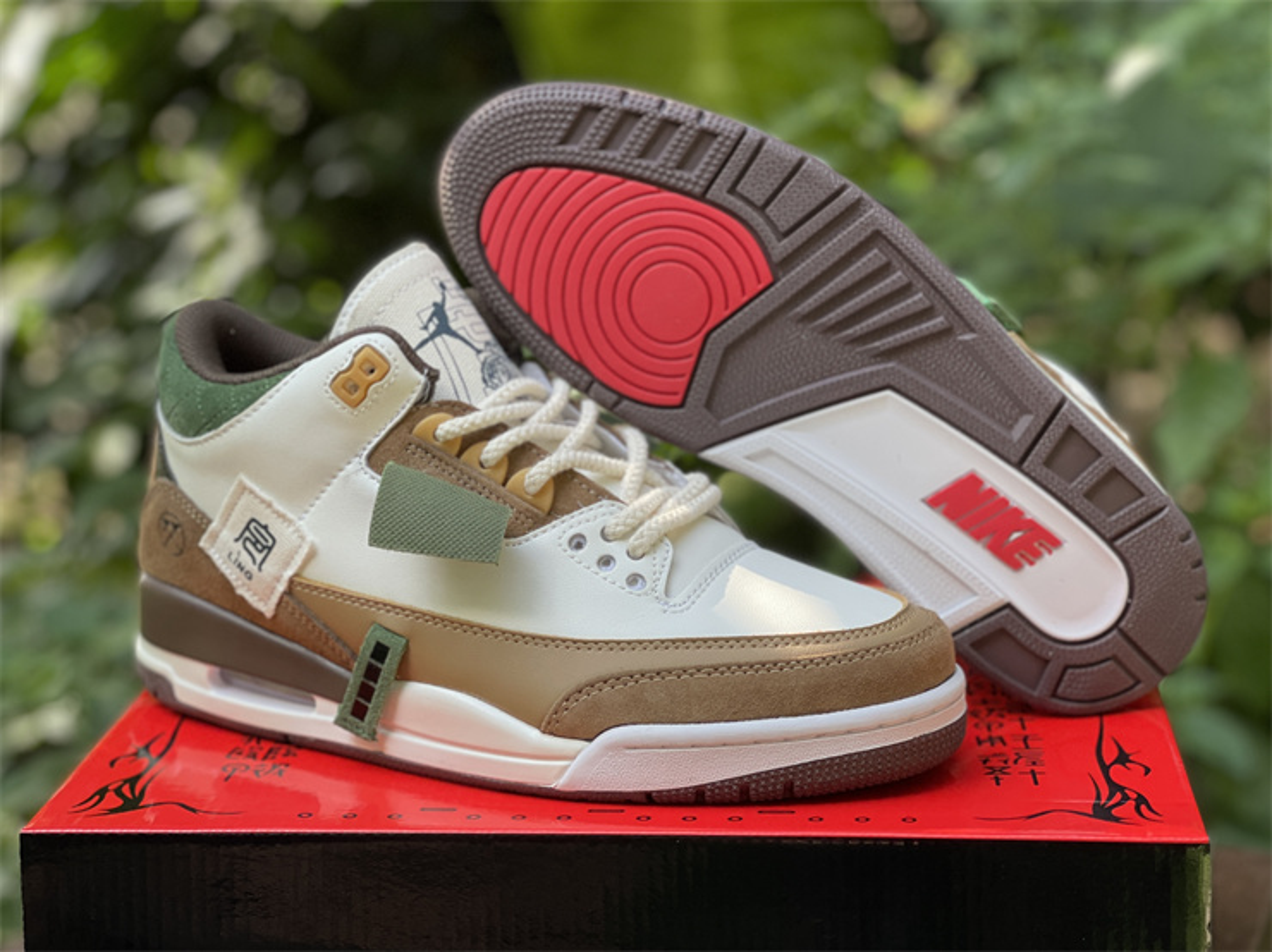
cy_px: 476
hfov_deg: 30.3
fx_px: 2350
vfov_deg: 22.9
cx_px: 636
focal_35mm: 64
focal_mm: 7.5
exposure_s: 1/121
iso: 50
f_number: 2.2
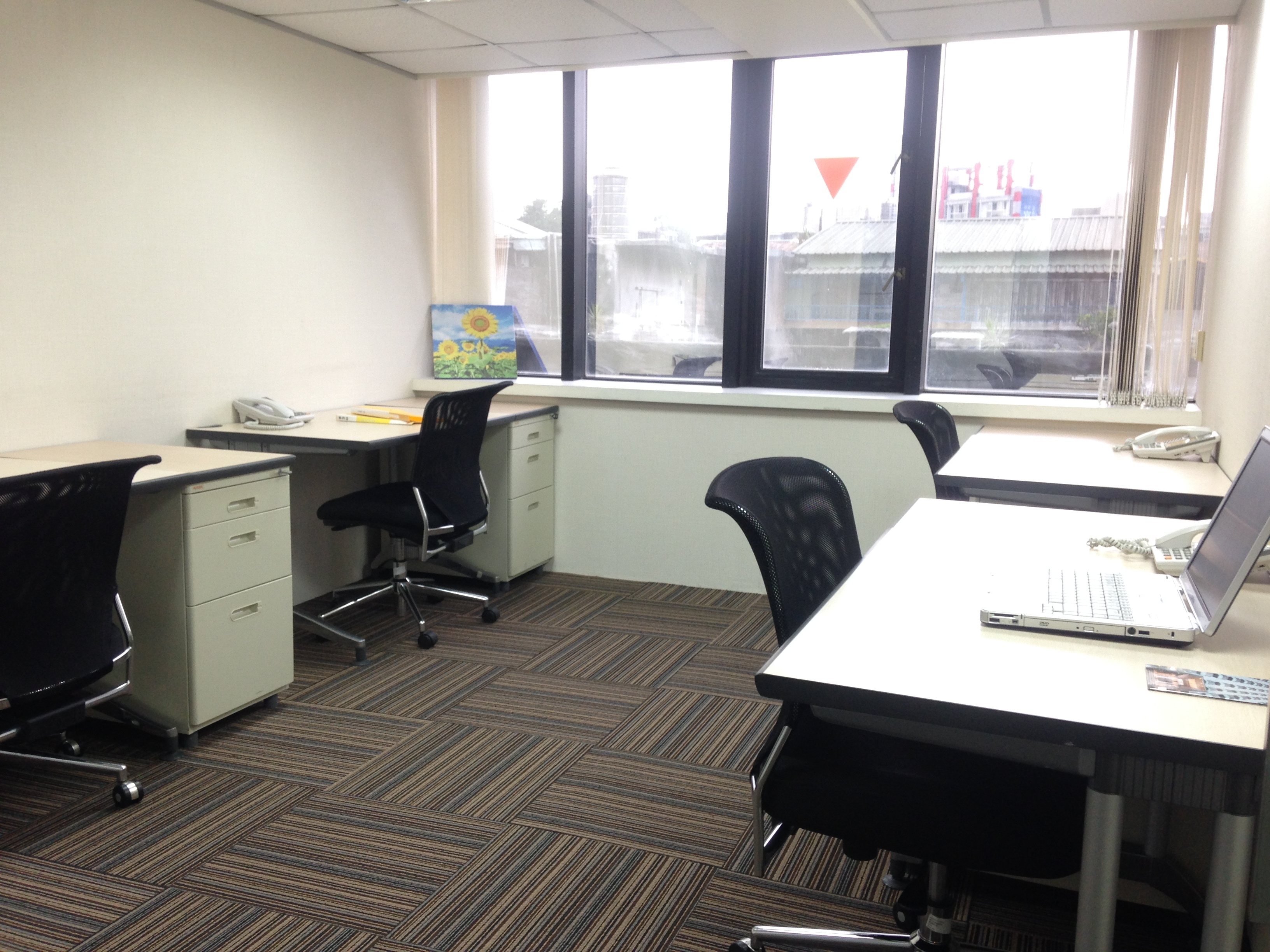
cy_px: 476
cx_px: 635
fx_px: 1211
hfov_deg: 55.4
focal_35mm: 33
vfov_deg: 42.9
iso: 80
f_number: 2.4
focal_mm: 4.12
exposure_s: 1/20
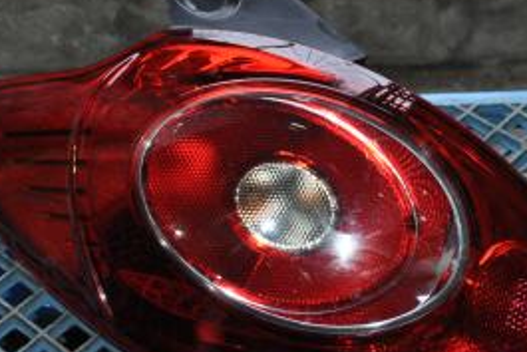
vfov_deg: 13.8
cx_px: 276
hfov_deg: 20.6
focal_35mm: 99
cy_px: 173
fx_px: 1449
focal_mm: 35
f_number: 4.5
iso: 800
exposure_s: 1/60
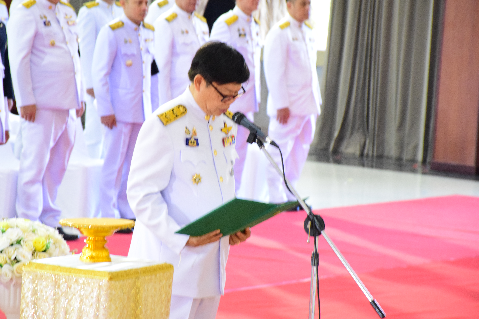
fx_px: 2568
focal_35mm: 193
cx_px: 217
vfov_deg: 7.1
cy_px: 150
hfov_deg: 10.7
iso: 3200
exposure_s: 1/30
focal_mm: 116
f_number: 5.6
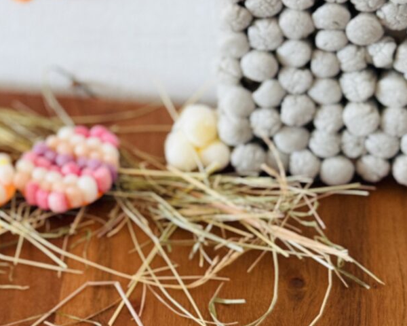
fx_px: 1205
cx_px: -166
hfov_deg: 17.6
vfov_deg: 15.3
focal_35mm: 100
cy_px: 80
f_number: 1.78
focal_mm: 6.76
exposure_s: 1/121
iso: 125
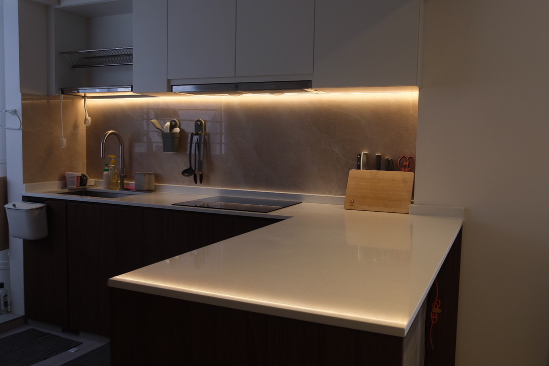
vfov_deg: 41.1
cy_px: 183
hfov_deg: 58.7
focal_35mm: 32
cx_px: 274
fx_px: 488
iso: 800
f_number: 5
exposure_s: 1/15
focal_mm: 21
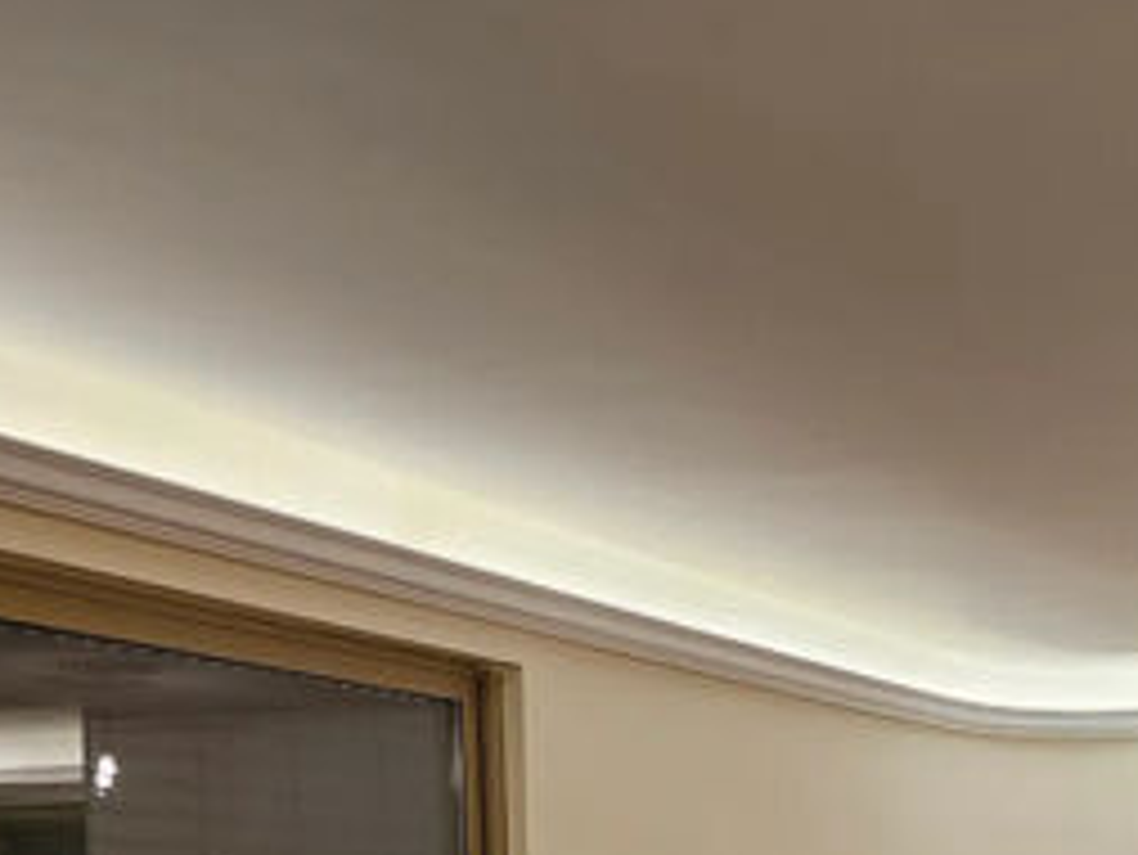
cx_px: 992
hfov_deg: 29.2
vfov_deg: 20.9
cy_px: 1102
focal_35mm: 64
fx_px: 2105
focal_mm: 6.3
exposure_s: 1/100
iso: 100
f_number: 1.7
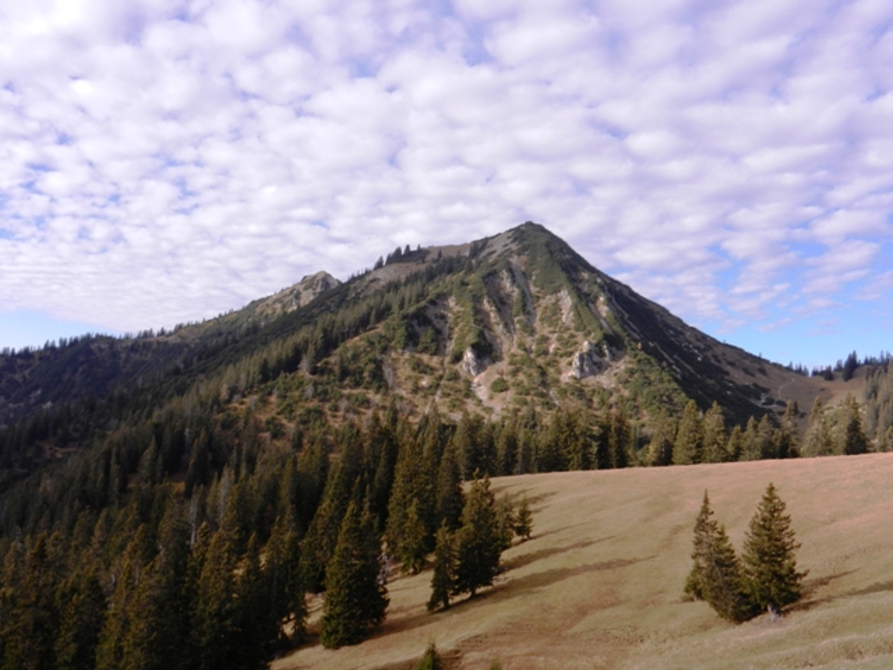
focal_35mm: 33
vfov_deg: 42.9
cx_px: 446
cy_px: 335
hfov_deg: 55.4
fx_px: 851
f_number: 3.8
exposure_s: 1/1000
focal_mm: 5.9
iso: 160
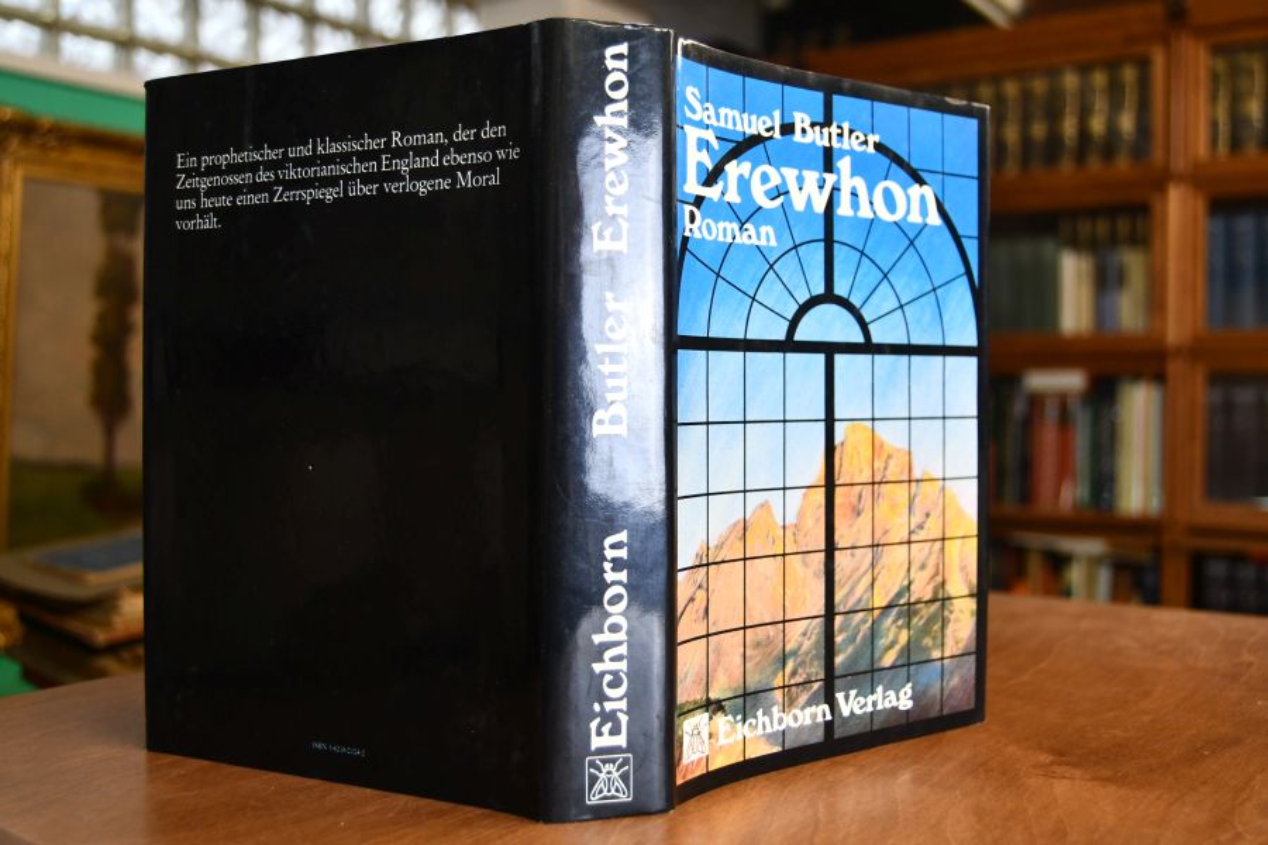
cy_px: 422
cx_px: 634
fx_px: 1268
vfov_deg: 36.9
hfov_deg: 53.1
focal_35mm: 36
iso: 1000
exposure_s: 1/125
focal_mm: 24
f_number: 3.8
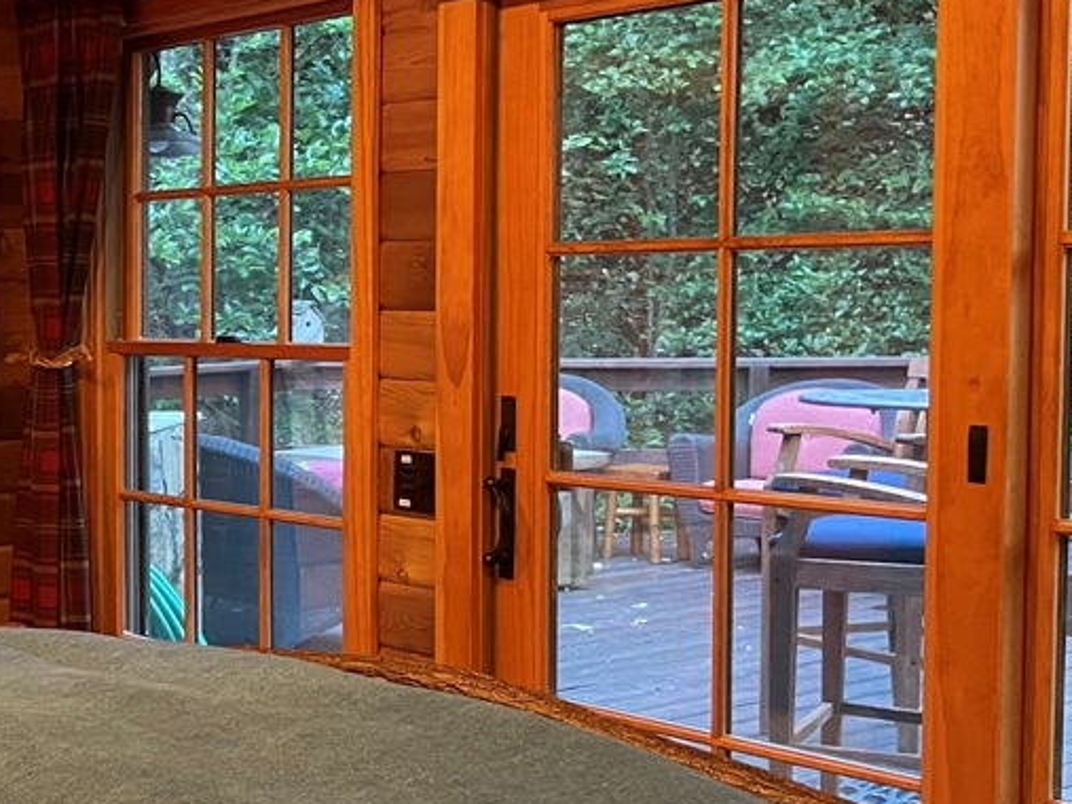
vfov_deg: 23.6
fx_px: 1920
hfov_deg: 28.4
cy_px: 437
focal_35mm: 62
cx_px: -104
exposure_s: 1/60
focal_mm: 4.2
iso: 500
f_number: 1.6
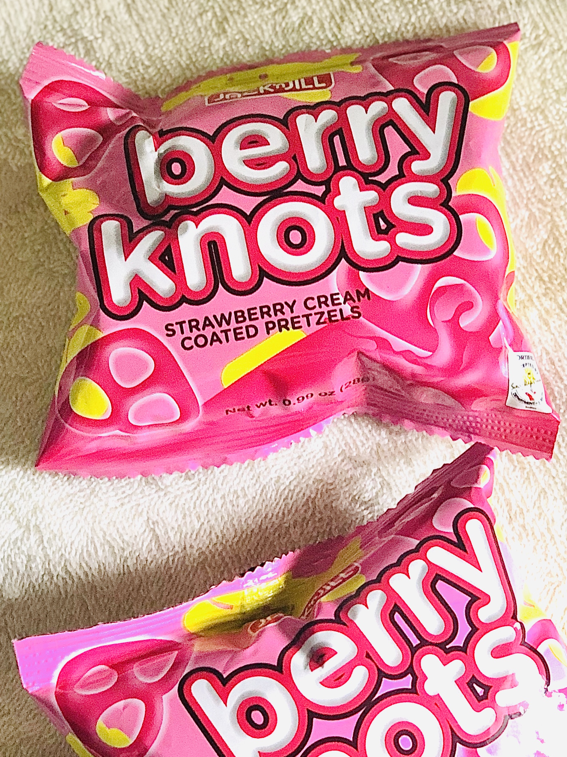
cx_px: 338
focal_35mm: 81
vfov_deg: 24.0
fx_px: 1769
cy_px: 517
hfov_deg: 18.2
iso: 125
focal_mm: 6
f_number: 2.4
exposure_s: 1/24
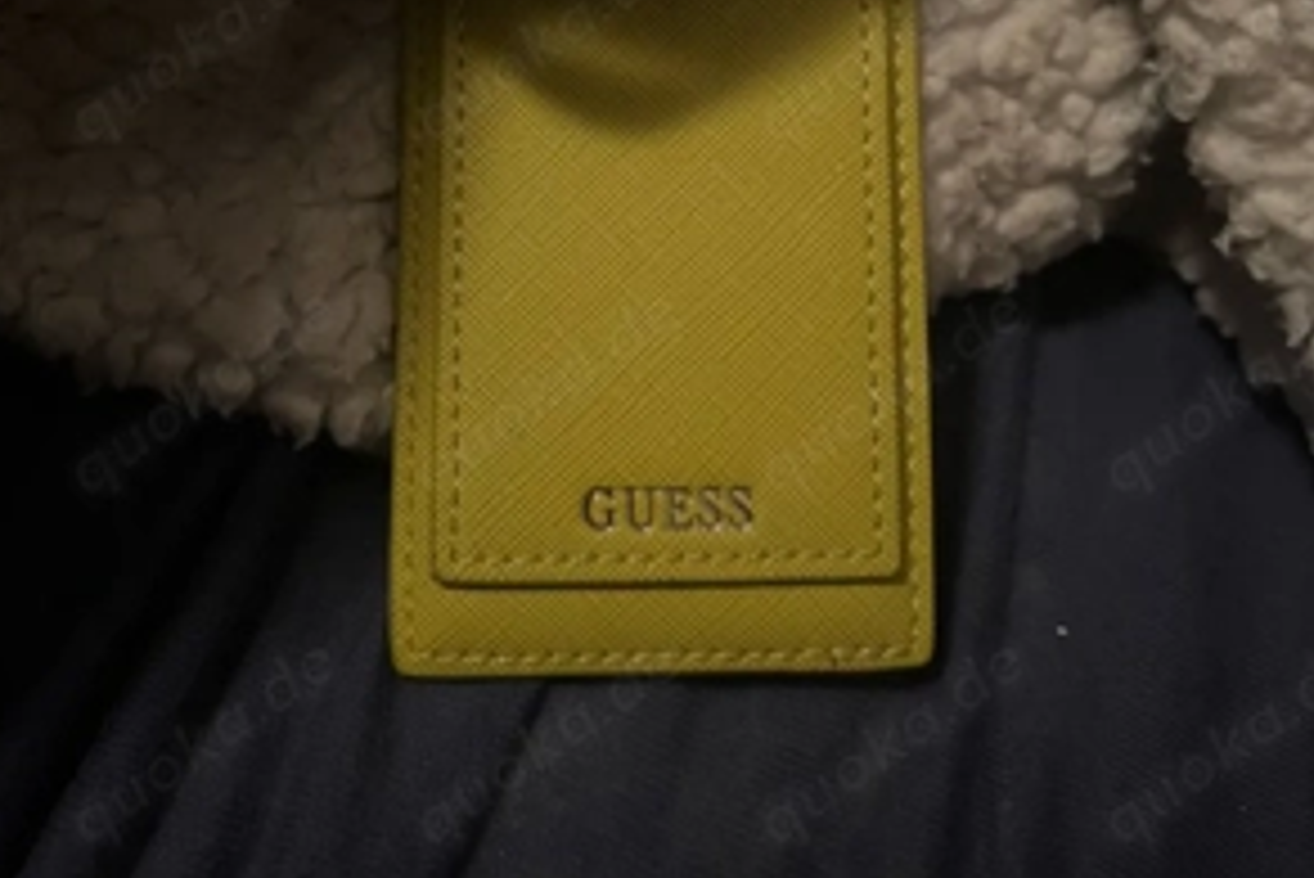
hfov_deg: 51.9
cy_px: 90
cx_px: 644
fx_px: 1351
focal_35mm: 37
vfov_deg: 34.0
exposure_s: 1/25
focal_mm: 5.7
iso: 1000
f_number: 1.5
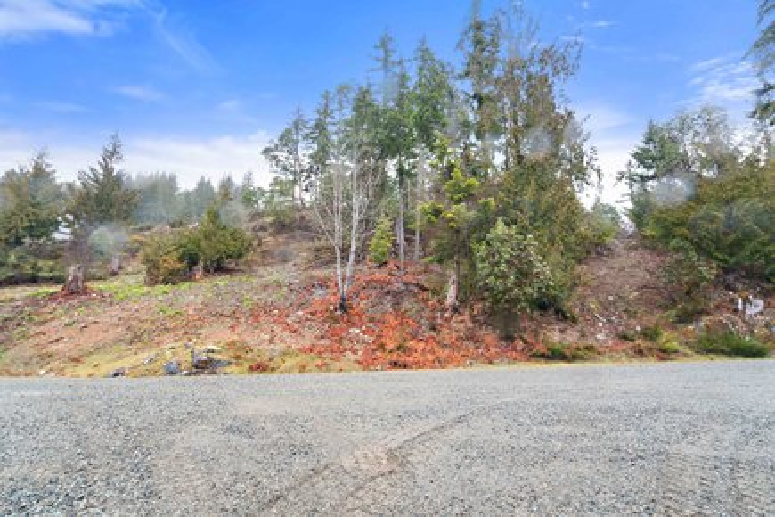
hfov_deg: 96.7
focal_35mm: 16
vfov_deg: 73.7
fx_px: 344
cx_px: 388
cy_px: 258
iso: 320
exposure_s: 1/3
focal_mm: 16
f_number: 9
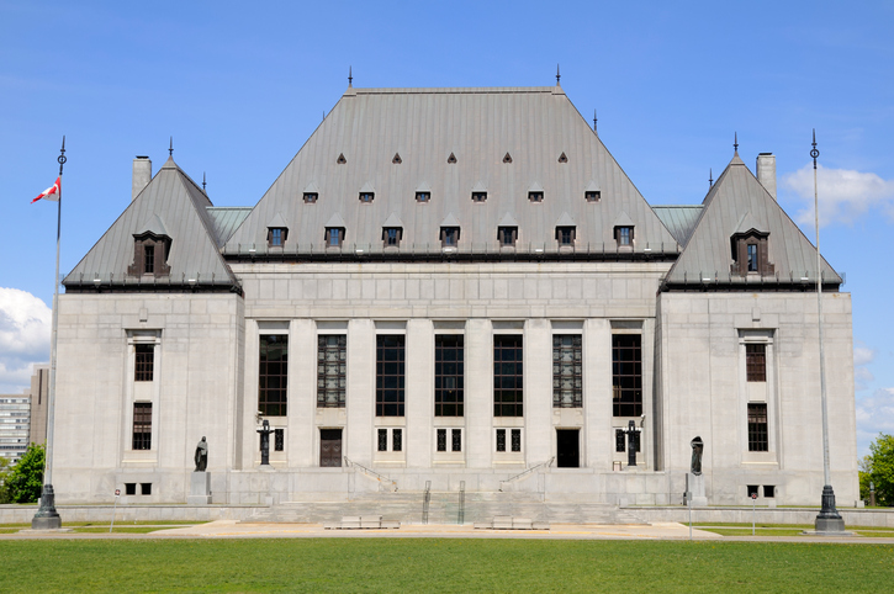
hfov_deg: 36.9
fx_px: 1340
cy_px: 297
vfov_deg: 25.0
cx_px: 447
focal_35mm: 54
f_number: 10
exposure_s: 1/400
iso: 200
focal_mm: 36
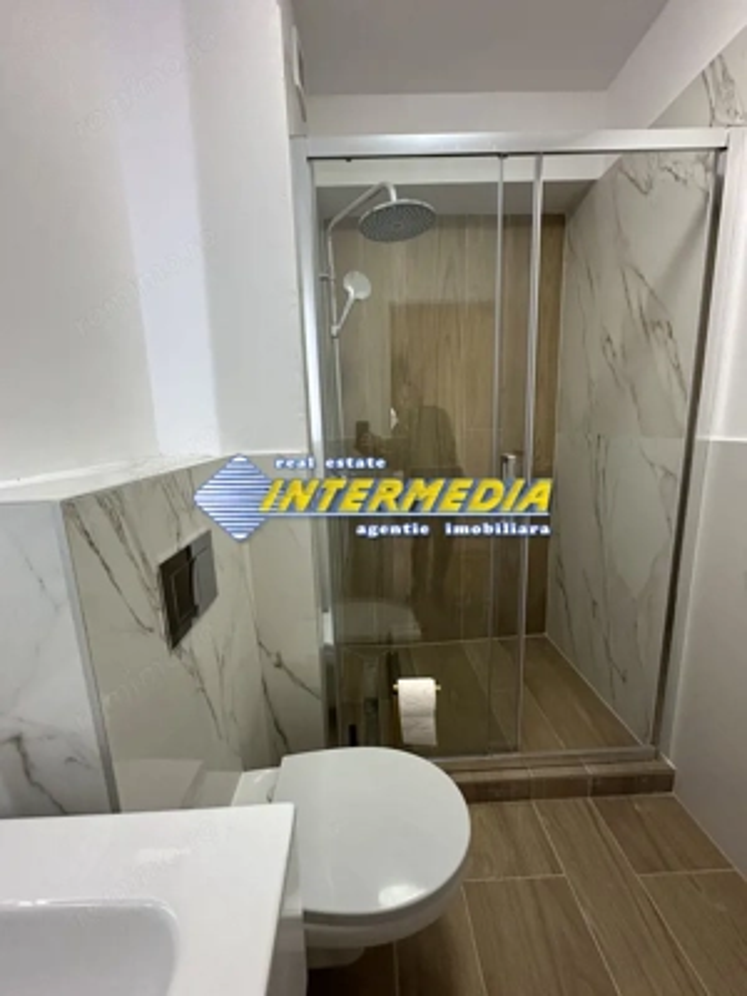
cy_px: 498
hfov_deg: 85.7
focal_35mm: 14
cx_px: 374
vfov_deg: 102.1
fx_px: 403
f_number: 2.2
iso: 250
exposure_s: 1/100
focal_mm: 2.22
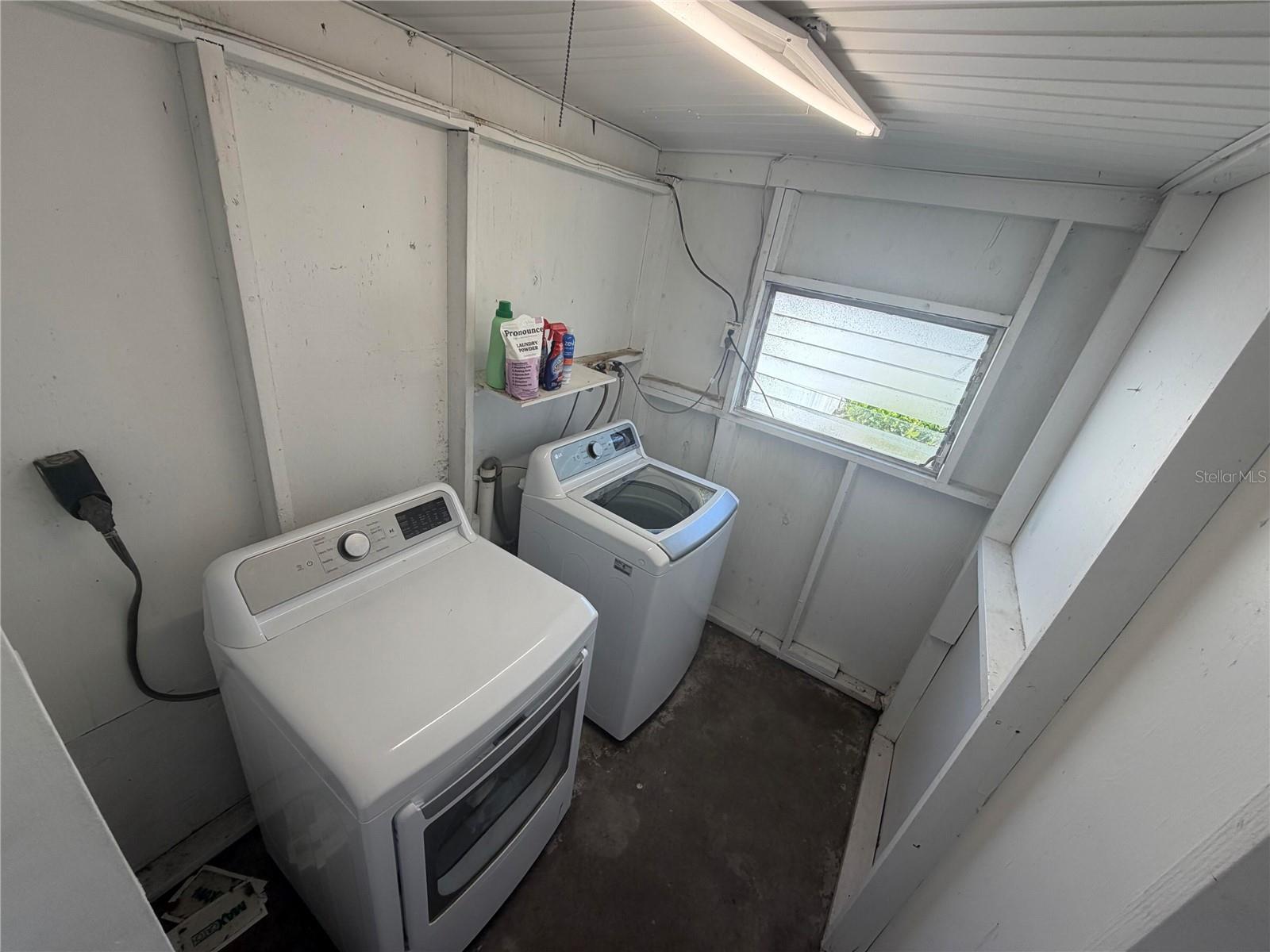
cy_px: 476
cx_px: 635
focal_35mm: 14
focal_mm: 2.22
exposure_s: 1/177
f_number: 2.2
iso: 50
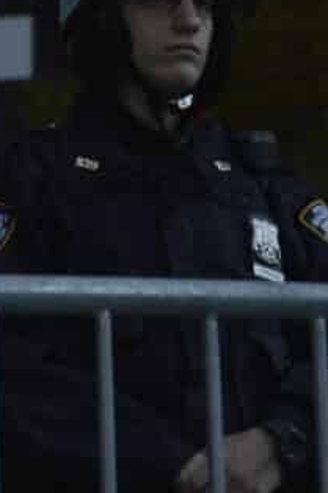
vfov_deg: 5.5
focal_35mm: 373
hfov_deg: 3.7
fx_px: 5103
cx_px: 192
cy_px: 49
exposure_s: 1/100
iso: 200
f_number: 7.1
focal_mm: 130
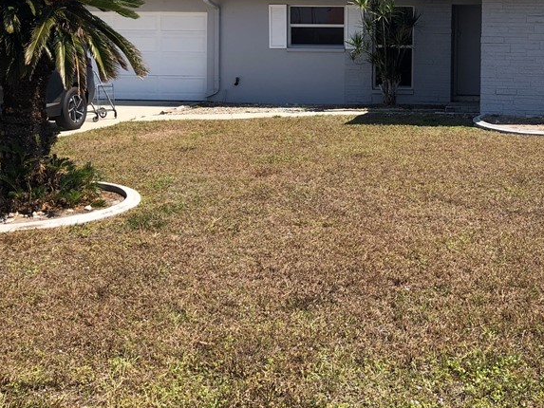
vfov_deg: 28.5
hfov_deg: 37.2
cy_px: 82
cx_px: 410
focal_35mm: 50
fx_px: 786
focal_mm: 4
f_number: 1.8
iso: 20
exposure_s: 1/1946
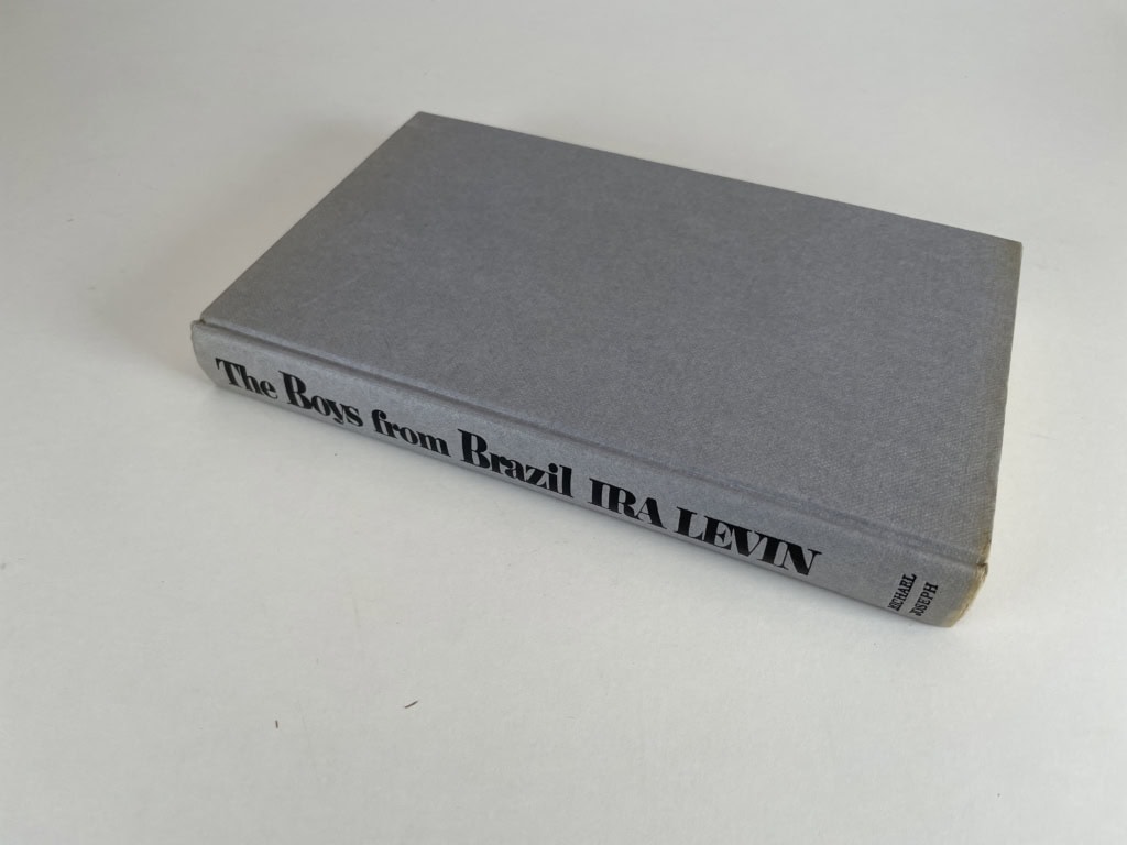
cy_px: 422
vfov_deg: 53.1
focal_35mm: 26
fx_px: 846
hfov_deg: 67.3
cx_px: 564
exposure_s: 1/133
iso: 32
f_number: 1.6
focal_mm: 4.2
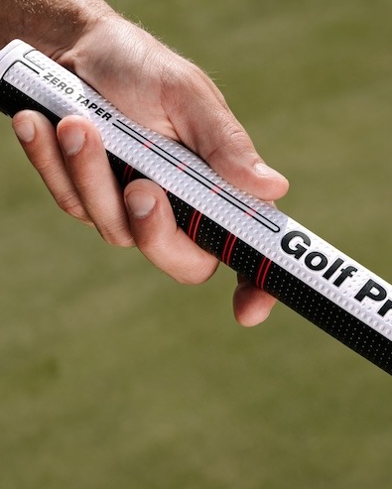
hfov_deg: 15.4
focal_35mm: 100
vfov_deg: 19.2
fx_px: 1449
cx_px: 256
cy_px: 243
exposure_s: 1/1000
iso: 320
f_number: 8
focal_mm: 70
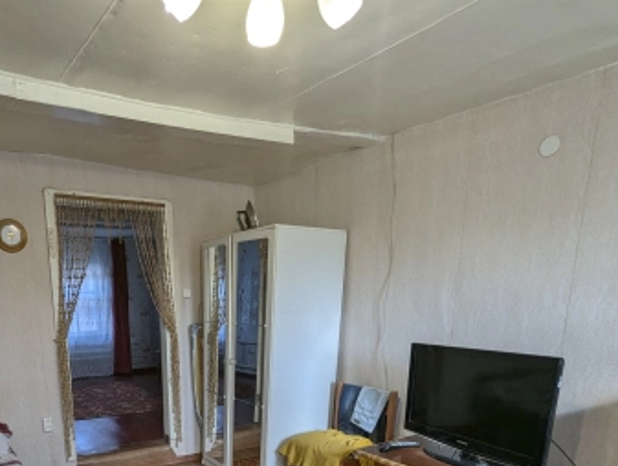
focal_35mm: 24
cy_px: 427
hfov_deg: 69.1
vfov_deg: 50.0
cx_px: 198
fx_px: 429
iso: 112
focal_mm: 1.95
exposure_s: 1/50
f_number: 2.2
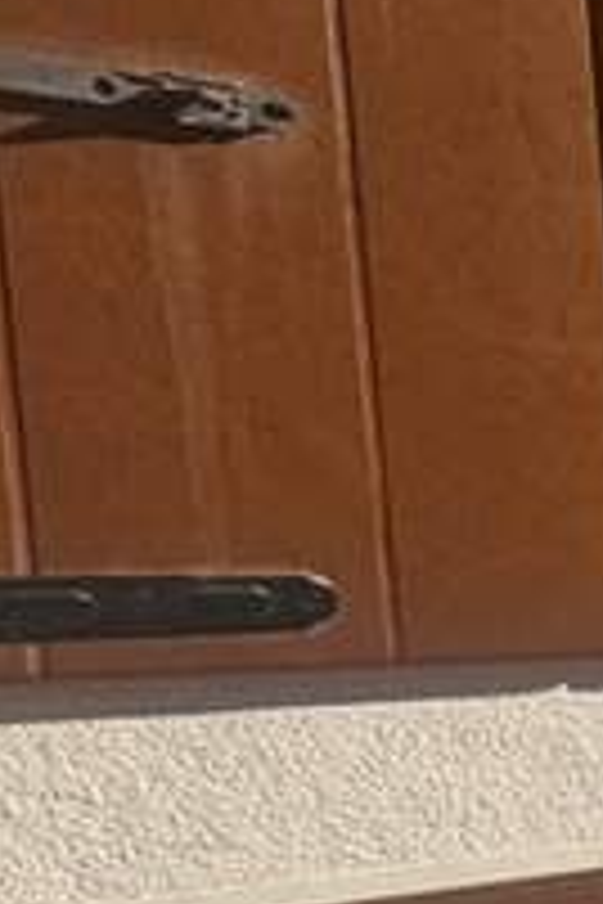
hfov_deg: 7.5
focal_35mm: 87
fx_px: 2186
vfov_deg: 23.0
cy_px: 729
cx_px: 2619
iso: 40
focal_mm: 2.22
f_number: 2.2
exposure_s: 1/2494
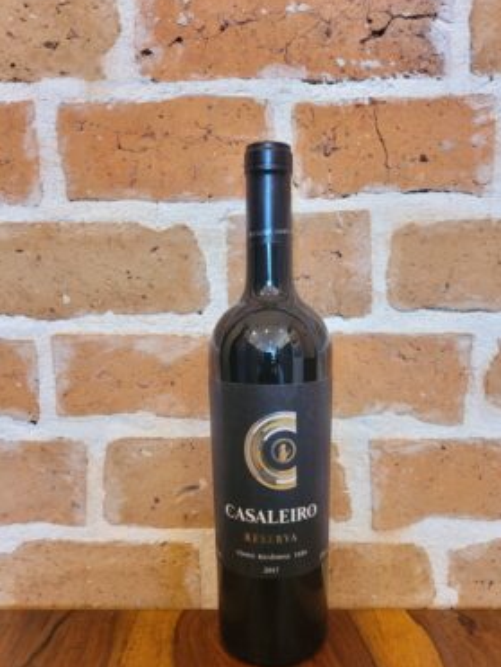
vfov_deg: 63.4
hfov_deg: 49.8
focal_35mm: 28
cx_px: 268
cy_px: 351
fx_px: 539
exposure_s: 1/50
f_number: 1.8
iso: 640
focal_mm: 5.4
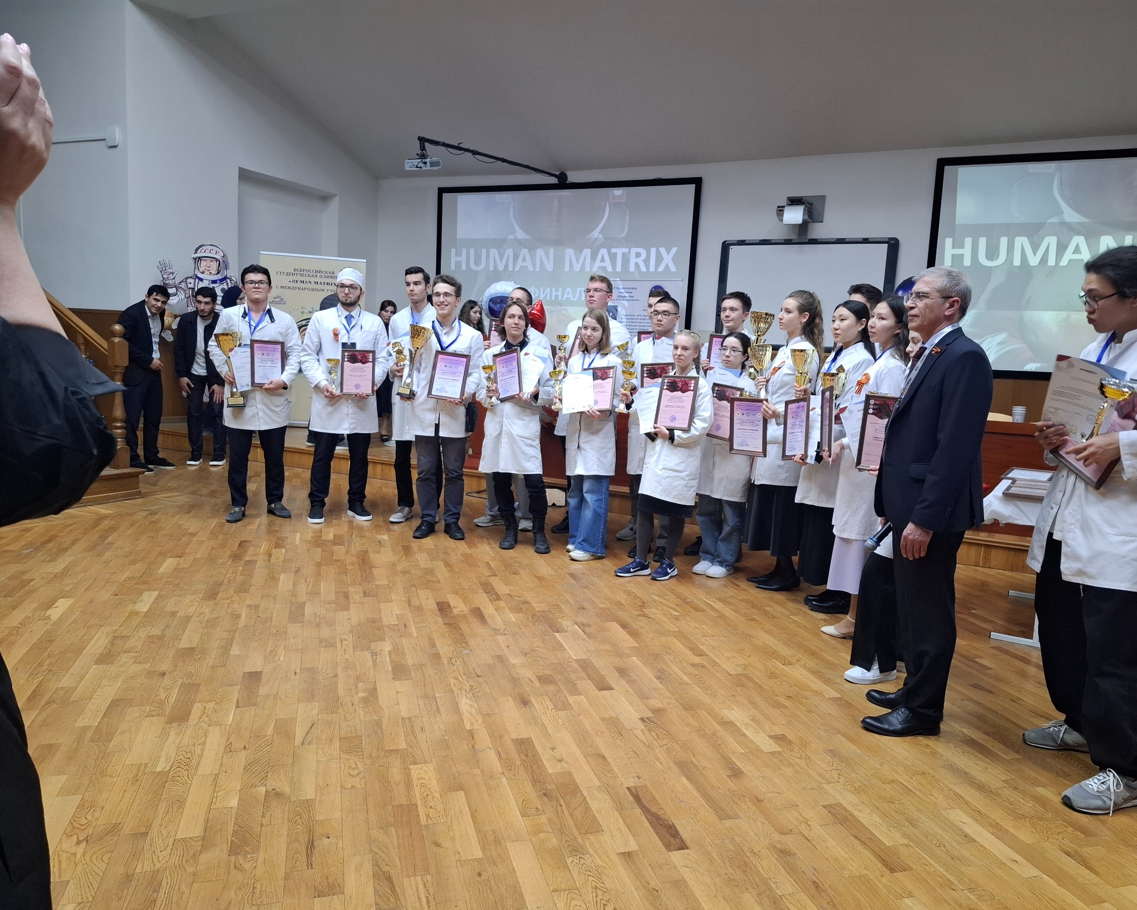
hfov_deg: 70.2
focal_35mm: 24
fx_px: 808
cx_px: 606
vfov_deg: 58.8
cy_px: 454
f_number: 1.8
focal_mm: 5.54
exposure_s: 1/50
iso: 200
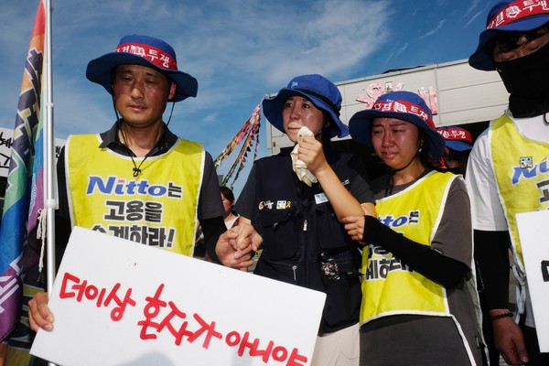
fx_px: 412
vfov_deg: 47.9
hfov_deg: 67.4
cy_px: 183
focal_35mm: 27
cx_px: 274
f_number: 22
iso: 320
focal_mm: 18
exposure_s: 1/320
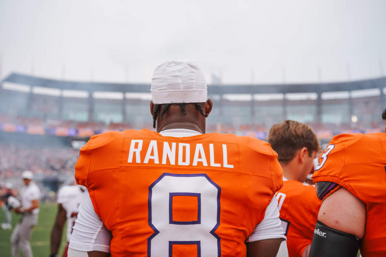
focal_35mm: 35
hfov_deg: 54.4
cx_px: 193
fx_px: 375
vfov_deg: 37.9
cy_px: 128
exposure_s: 1/1250
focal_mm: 35
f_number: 2.8
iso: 125
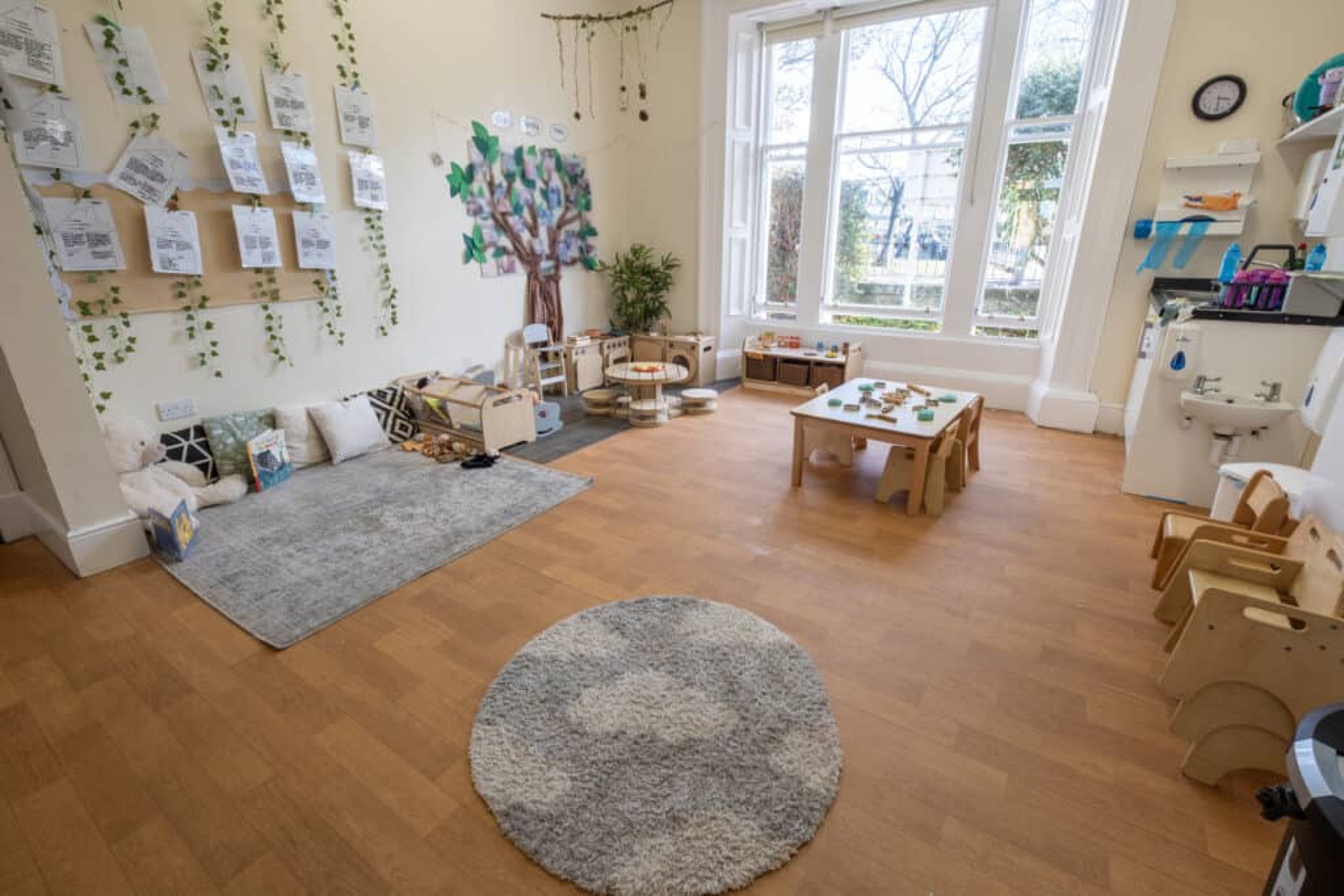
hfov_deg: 100.4
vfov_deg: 77.3
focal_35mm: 15
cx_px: 672
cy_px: 448
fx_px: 560
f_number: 9
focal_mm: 10
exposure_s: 1/40
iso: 250
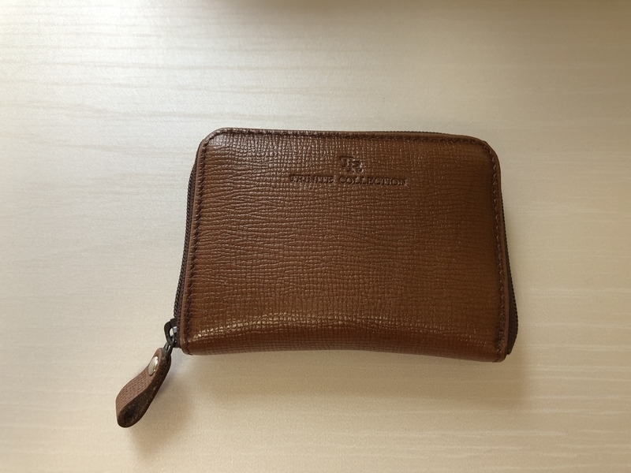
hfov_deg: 63.4
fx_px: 510
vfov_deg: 49.7
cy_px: 236
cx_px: 316
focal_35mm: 28
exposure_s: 1/30
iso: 40
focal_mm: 3.99
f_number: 1.8
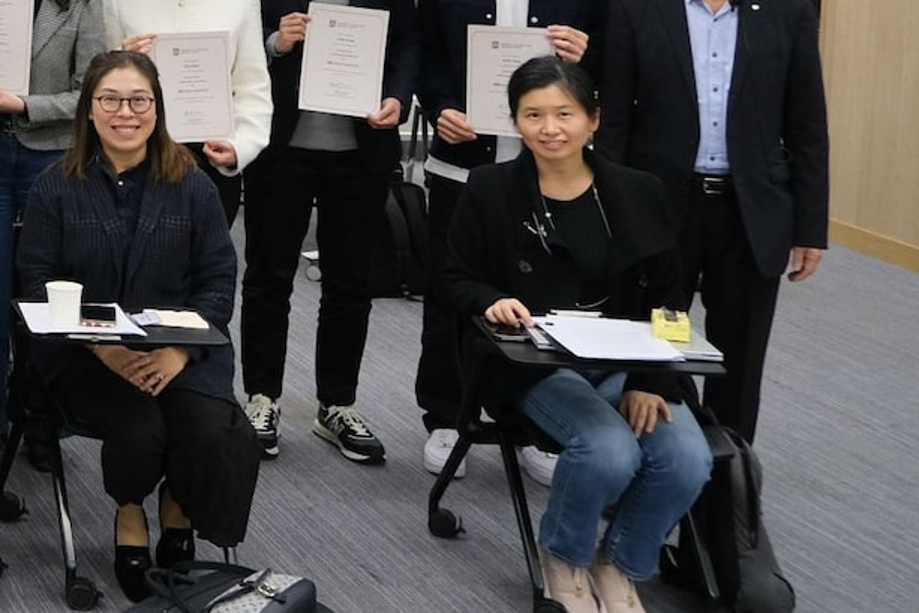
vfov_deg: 18.0
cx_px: -481
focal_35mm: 72
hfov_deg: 22.6
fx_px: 1838
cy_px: -111
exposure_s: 1/100
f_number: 3.5
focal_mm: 15.2
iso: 800
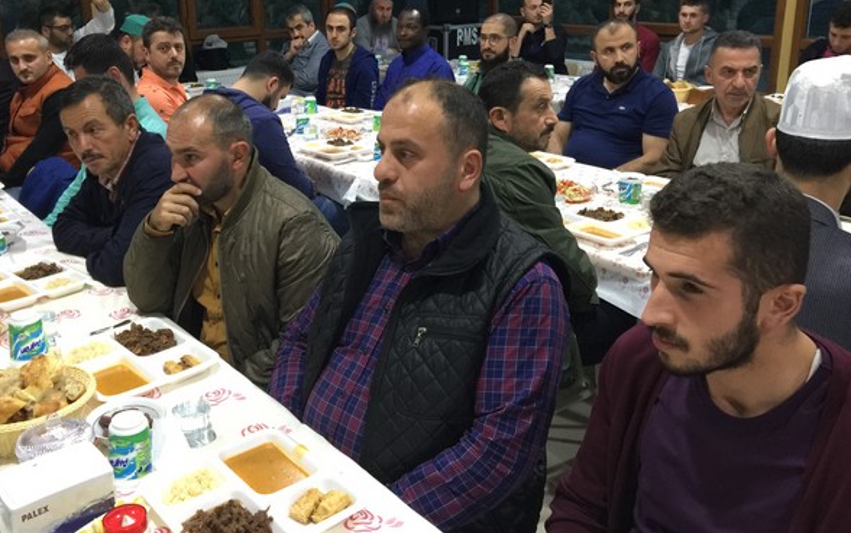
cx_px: 368
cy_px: 214
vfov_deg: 36.2
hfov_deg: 55.1
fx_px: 812
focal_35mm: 35
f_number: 2.2
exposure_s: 1/10
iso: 125
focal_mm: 4.15
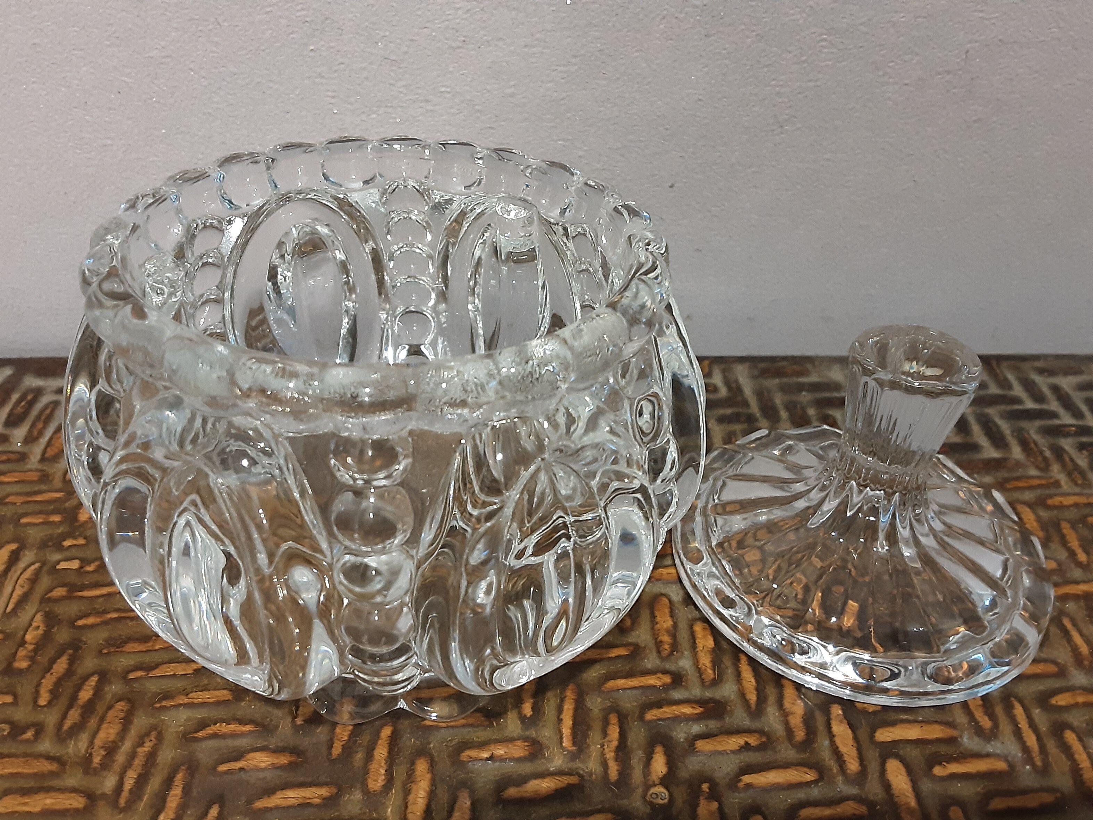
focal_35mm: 29
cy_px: 424
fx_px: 916
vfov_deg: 48.2
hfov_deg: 61.6
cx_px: 528
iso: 200
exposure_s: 1/25
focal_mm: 2.9
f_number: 1.9
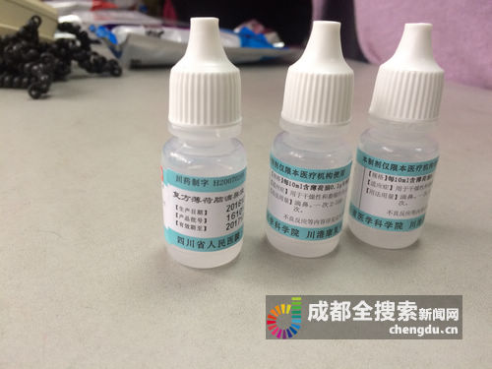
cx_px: 246
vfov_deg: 48.2
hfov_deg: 61.7
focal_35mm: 29
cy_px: 184
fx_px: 412
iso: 80
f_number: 2.2
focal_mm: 4.15
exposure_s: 1/33
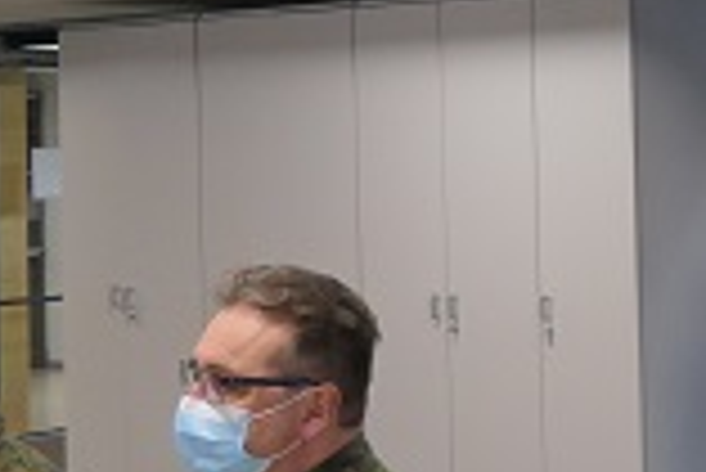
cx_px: 1043
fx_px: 2041
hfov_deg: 17.7
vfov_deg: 13.1
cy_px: 108
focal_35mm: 104
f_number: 3
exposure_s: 1/80
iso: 640
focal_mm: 10.5
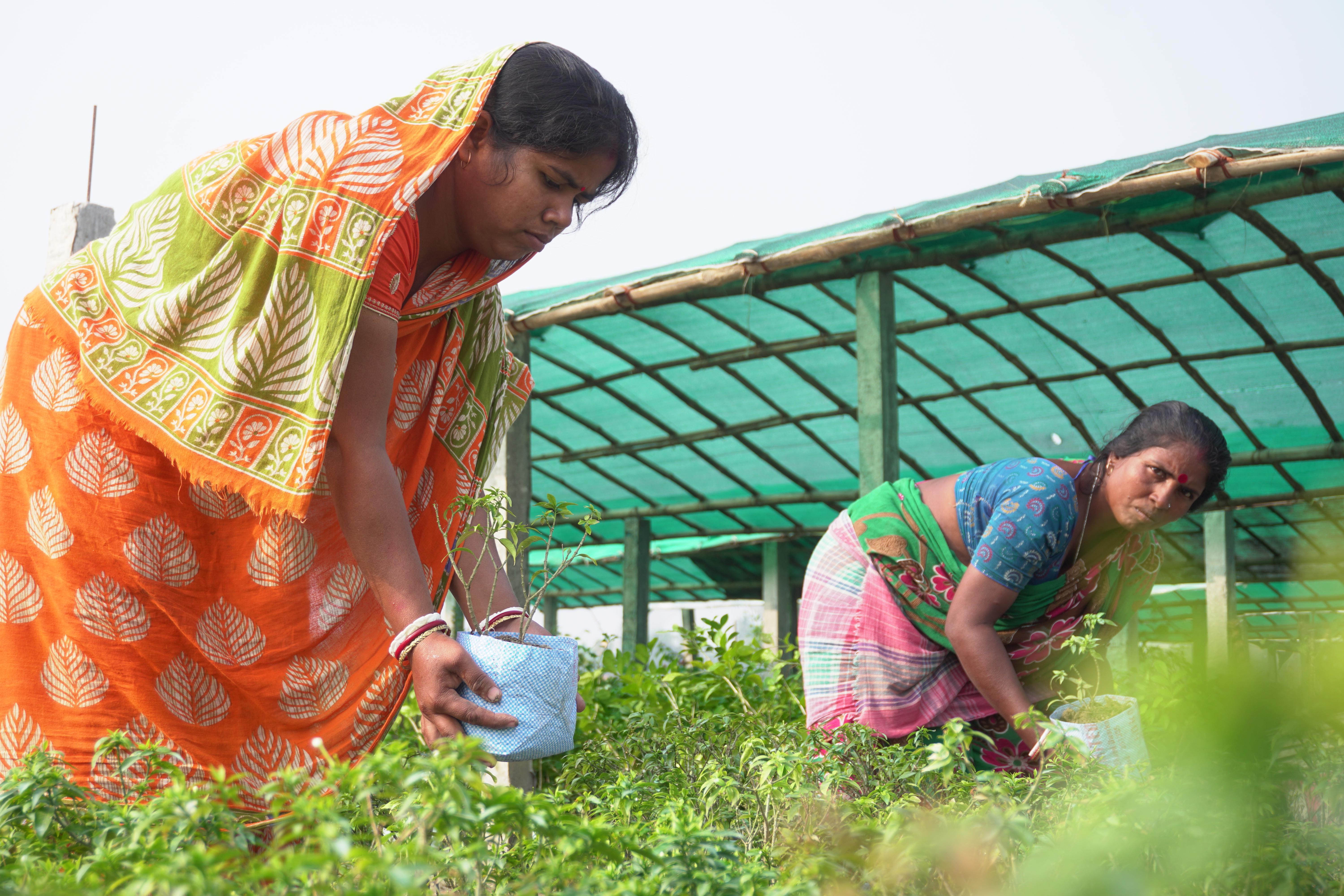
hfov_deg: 41.1
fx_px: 1792
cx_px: 672
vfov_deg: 28.1
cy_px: 448
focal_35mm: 48
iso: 100
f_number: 5
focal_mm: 32
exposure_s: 1/200
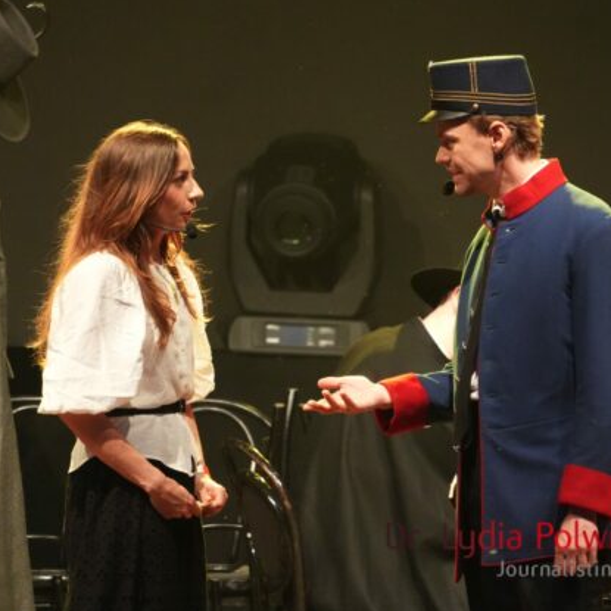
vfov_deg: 2.5
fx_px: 14138
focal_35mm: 708
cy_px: 252
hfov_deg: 2.5
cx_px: 340
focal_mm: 300
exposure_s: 1/100
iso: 6400
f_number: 6.3
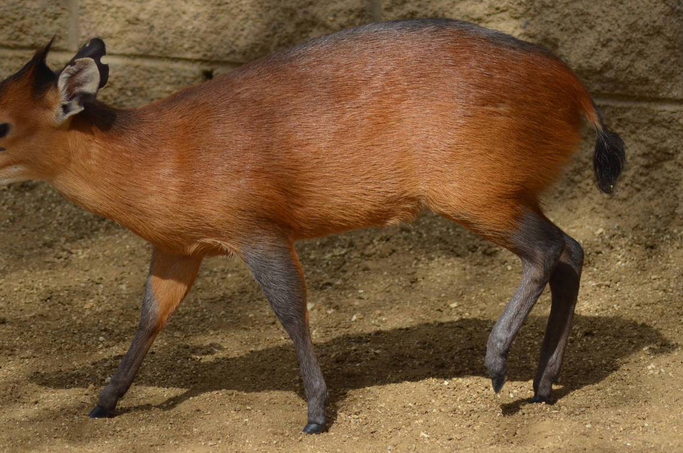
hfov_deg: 6.0
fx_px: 6507
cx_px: 300
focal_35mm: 344
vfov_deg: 4.0
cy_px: 226
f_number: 5.6
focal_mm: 165
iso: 400
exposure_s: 1/2000
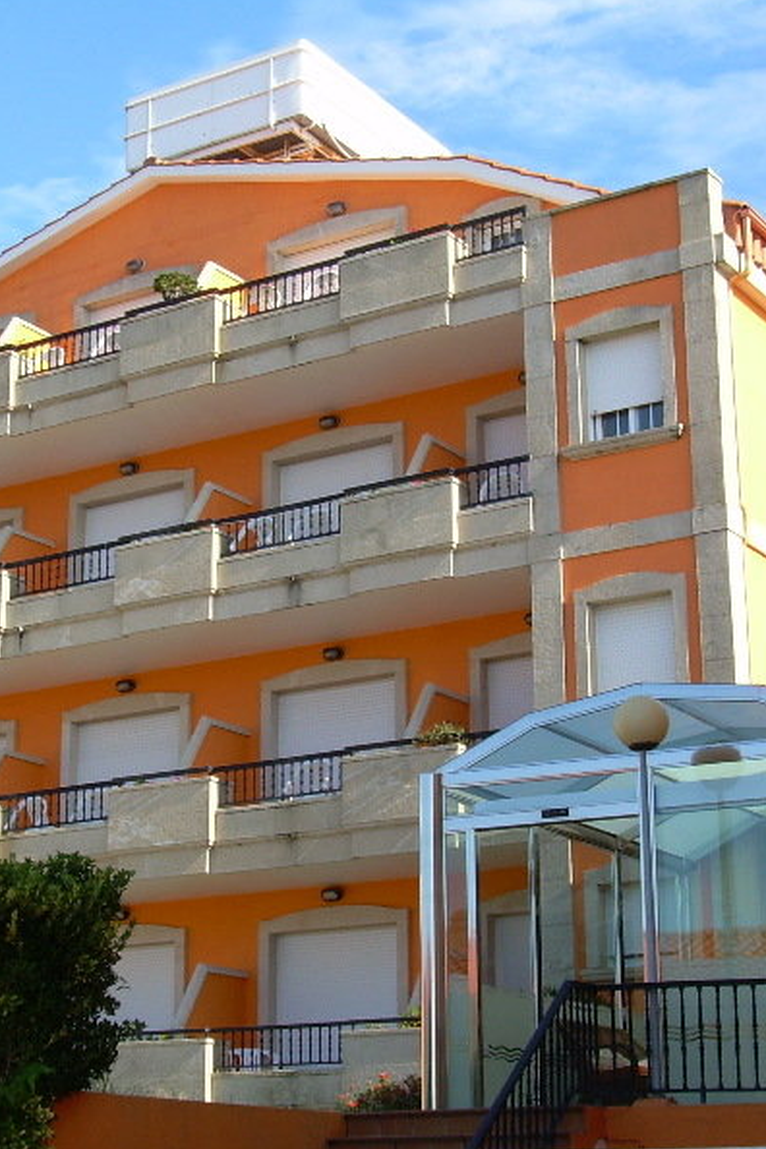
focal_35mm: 70
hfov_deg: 19.4
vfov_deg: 28.8
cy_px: 573
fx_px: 2234
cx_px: 304
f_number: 5.1
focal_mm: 8.3
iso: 50
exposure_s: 1/193
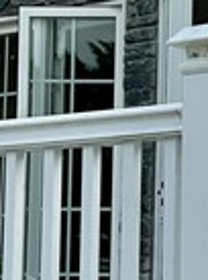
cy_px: 178
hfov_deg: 8.1
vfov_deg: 11.0
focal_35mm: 180
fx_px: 1449
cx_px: 267
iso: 80
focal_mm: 6.86
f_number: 1.78
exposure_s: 1/2732
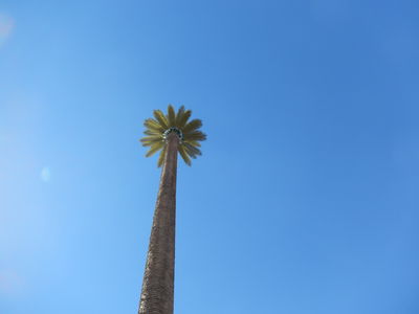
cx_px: 210
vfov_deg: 54.9
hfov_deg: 69.4
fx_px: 303
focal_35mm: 25
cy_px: 157
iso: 125
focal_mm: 4.5
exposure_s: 1/1000
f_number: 3.4
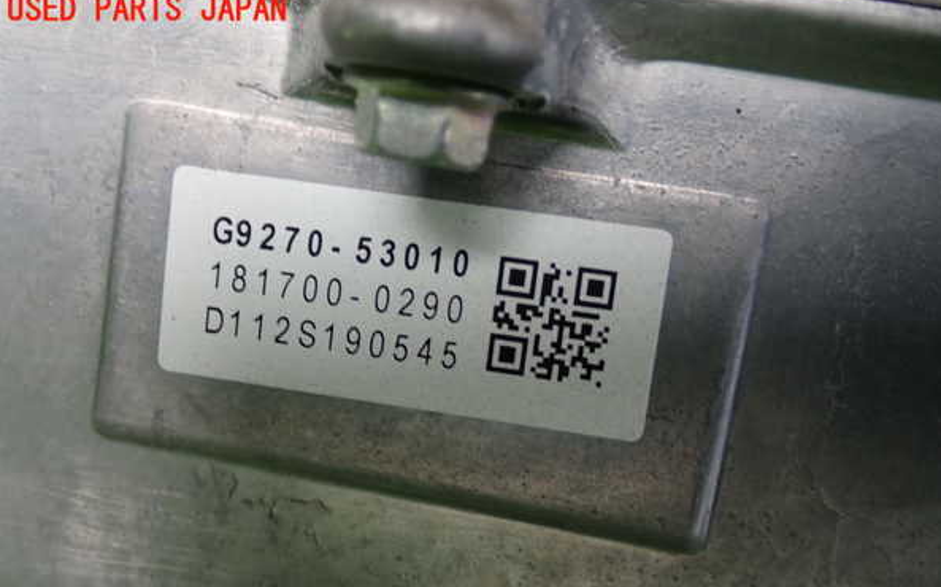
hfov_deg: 45.3
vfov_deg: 29.1
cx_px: 474
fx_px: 1128
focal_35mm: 44
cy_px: 347
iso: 200
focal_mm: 7.31
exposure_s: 1/40
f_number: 2.8
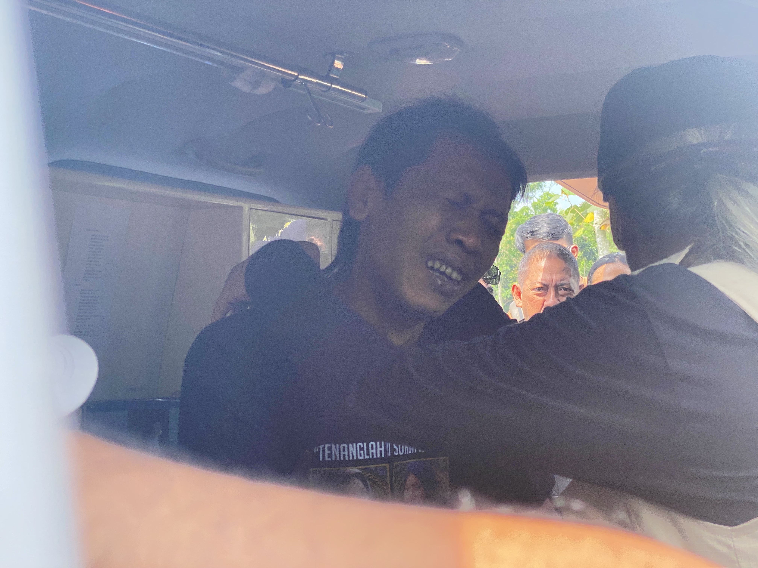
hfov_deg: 36.8
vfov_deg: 28.0
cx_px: 379
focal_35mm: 52
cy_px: 284
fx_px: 1139
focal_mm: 6
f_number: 2
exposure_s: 1/322
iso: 20
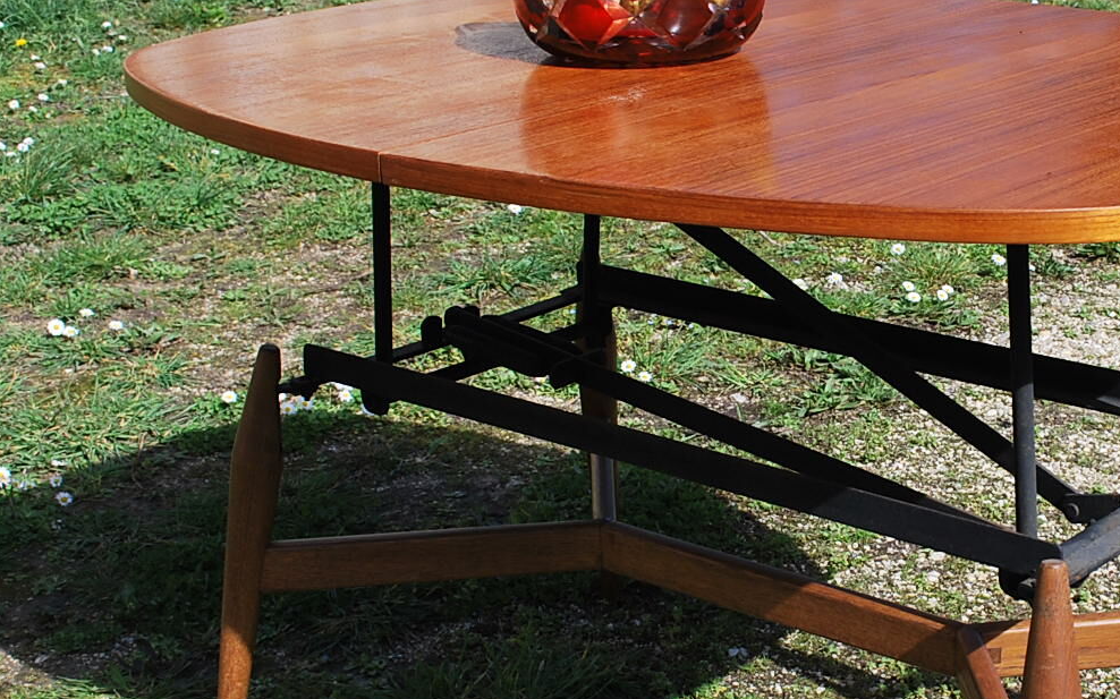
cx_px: 891
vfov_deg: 19.7
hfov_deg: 30.4
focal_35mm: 66
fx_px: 2014
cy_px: 443
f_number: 7.1
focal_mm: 22
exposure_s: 1/200
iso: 100
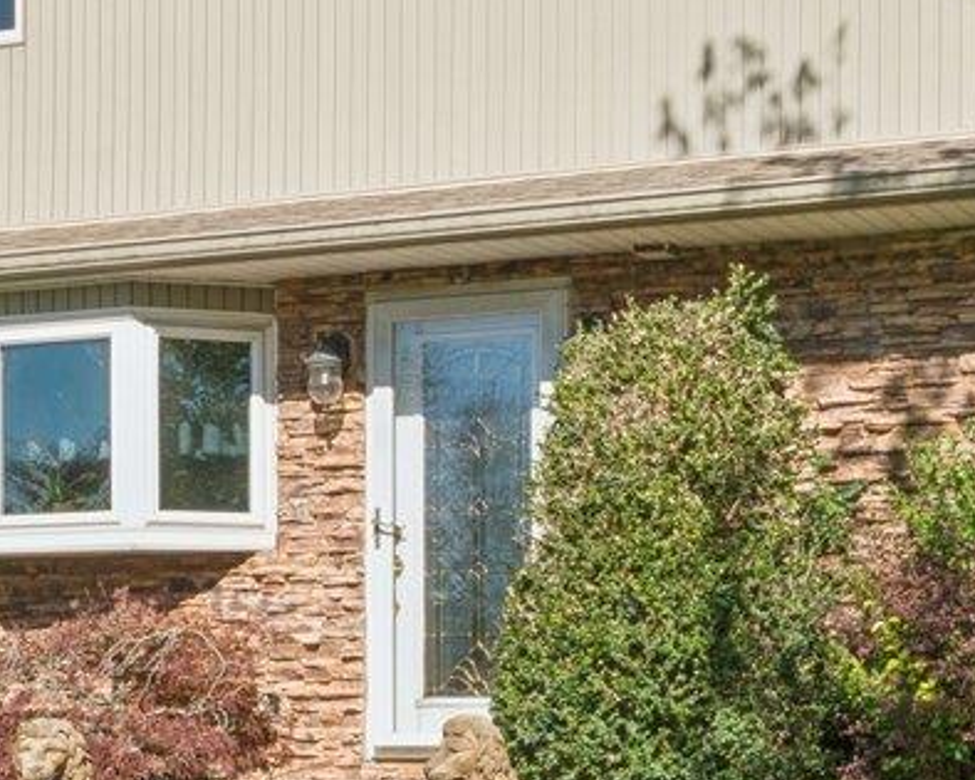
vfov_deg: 19.5
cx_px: 629
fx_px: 2250
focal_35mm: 78
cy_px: 594
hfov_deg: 24.4
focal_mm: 16
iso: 400
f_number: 18
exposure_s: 1/200
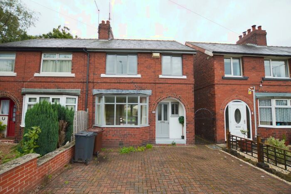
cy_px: 97
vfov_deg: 77.3
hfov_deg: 100.4
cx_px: 146
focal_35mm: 15
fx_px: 121
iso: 100
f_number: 3.5
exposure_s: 1/640
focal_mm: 10
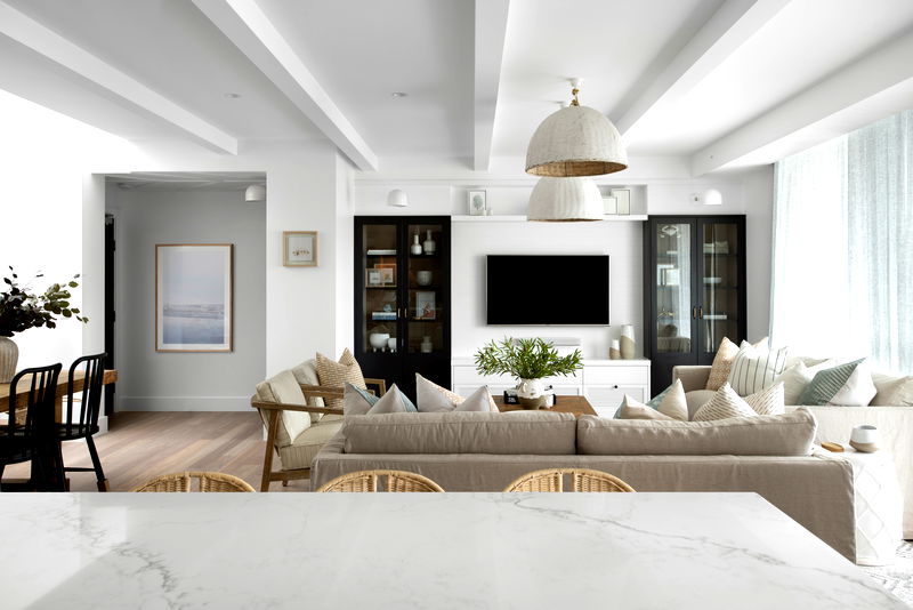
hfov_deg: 61.9
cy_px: 305
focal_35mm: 30
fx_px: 761
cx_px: 456
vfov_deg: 43.6
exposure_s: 1/1.67
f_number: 9
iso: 100
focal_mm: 30
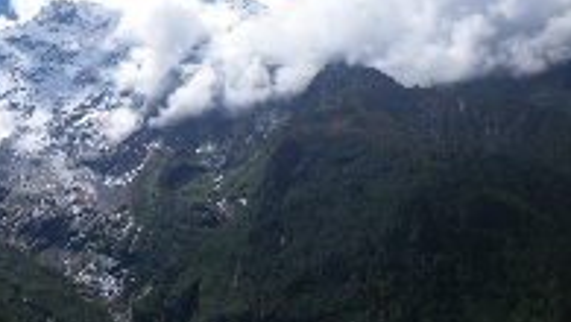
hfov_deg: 32.4
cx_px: 15
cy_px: 64
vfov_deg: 19.9
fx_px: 909
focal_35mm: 60
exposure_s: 1/640
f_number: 4.2
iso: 50
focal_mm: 5
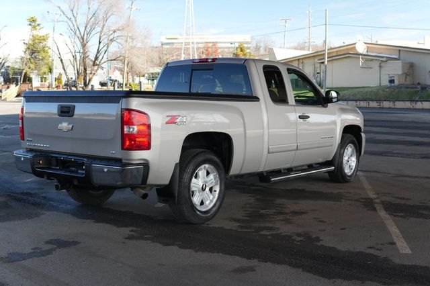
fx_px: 537
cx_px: 215
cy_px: 143
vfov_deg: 29.8
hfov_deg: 43.6
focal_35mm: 45
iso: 1600
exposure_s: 1/160
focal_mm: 30
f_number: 4
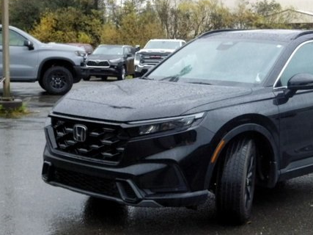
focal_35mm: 75
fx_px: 678
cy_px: 118
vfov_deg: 19.6
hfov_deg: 25.7
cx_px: 233
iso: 640
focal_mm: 9
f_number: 3.8
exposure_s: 1/60
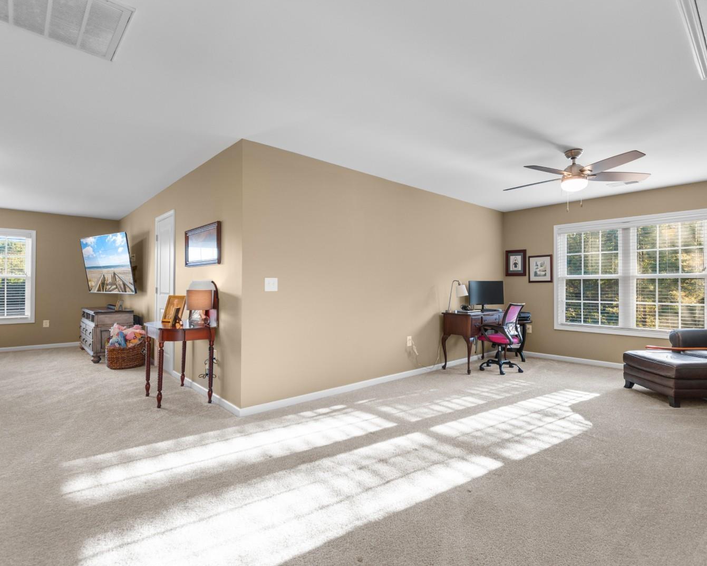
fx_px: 356
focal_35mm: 17
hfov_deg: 89.4
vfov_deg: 77.0
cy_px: 283
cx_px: 385
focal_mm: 10
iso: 100
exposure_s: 1/4
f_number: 4.5
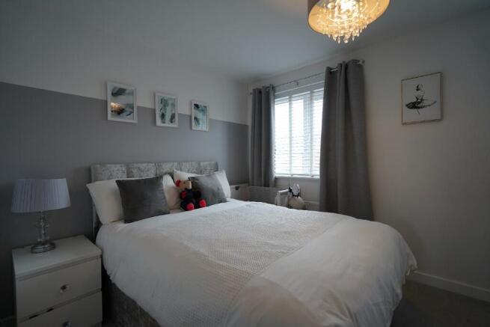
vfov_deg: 73.8
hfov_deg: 96.7
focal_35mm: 16
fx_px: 218
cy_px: 164
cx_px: 245
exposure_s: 1/160
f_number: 4
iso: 800
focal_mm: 16
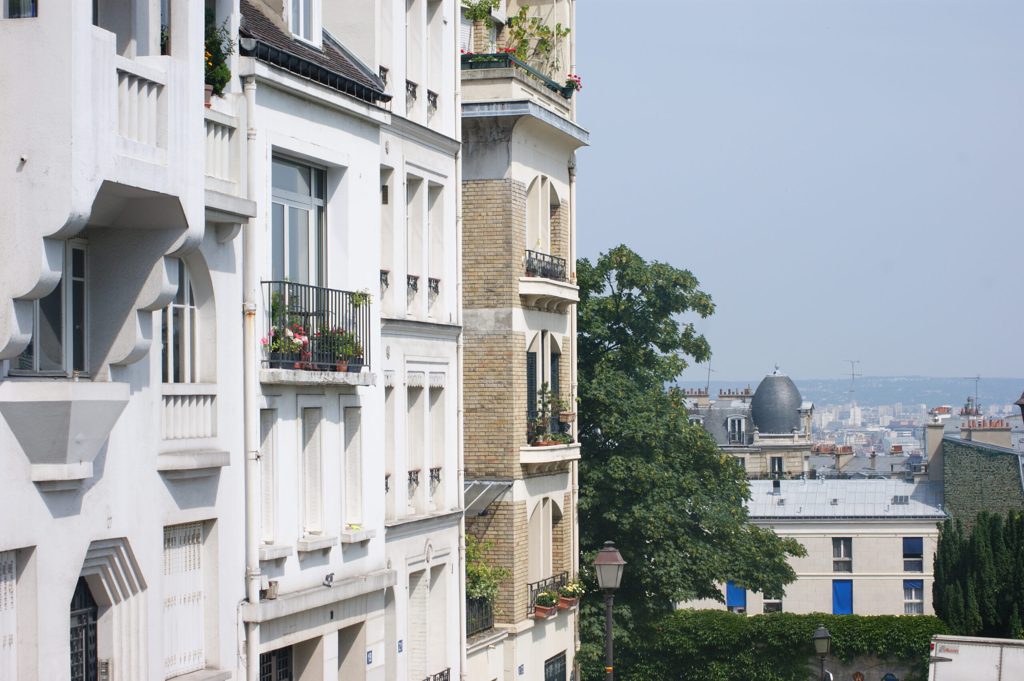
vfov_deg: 16.5
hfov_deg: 24.6
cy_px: 340
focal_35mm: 82
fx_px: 2345
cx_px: 512
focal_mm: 55
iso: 100
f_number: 13
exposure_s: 1/160
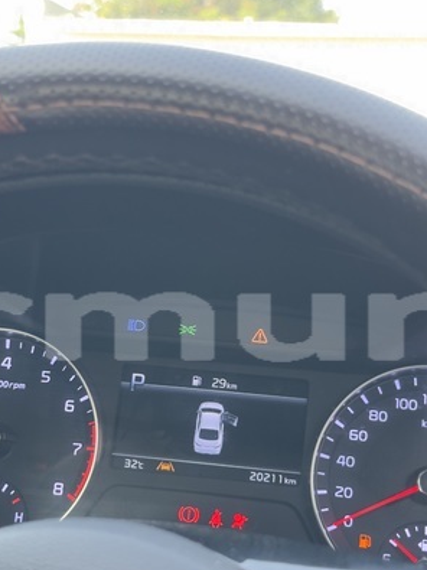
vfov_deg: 26.7
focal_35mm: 73
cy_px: 309
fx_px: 1201
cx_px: 153
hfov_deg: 20.1
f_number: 1.78
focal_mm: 6.86
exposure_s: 1/64
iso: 80
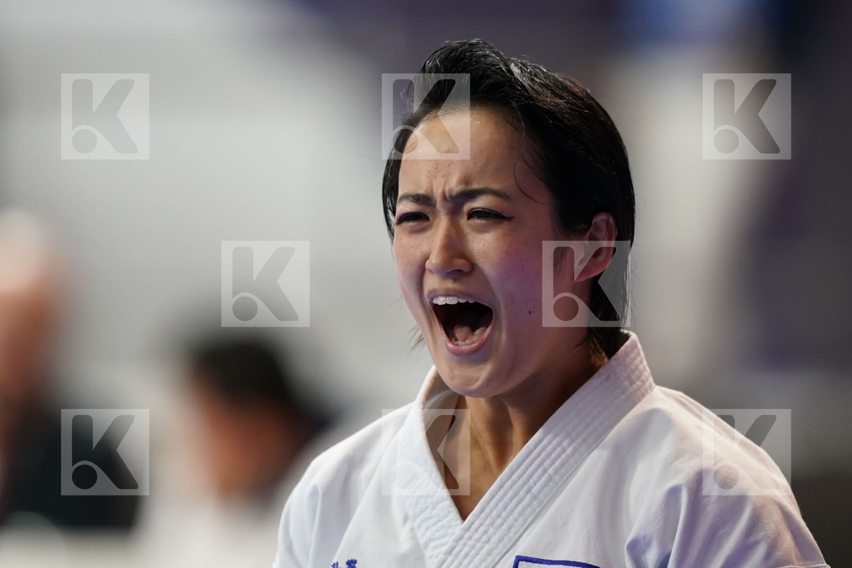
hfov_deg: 3.4
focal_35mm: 600
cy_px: 284
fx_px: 14199
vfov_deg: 2.3
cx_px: 426
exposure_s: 1/500
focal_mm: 400
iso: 2000
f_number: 2.8
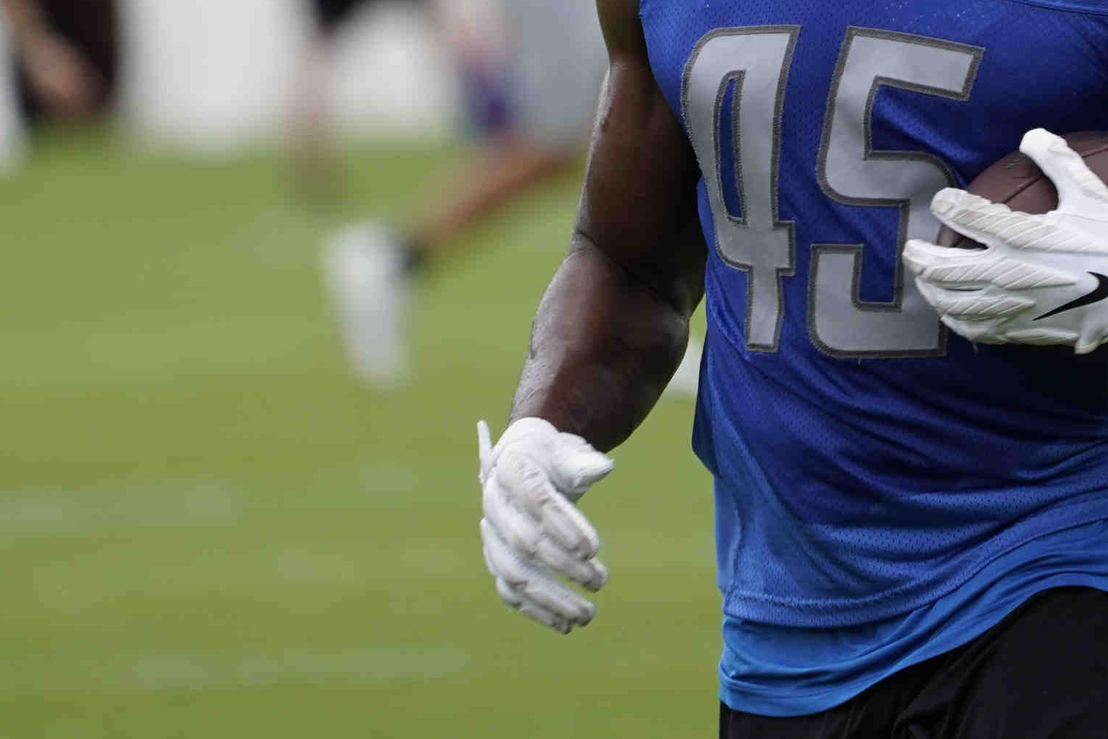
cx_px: 969
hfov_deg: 2.6
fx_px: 24315
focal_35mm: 790
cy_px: 12
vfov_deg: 1.7
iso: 400
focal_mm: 400
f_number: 5.6
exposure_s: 1/1000
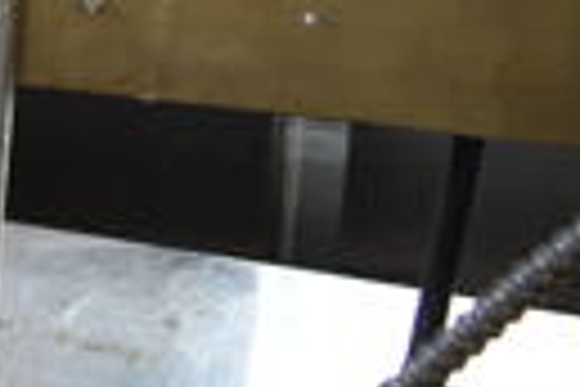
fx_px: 2062
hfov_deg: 12.9
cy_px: -99
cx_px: -733
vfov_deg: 10.5
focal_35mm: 128
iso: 140
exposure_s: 1/30
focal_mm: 18
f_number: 3.5
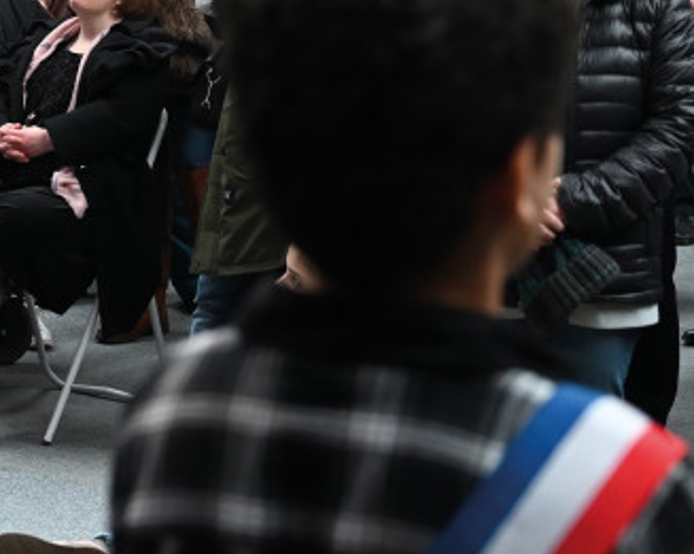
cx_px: 8
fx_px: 3017
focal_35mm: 147
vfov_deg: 10.4
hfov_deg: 13.0
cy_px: 31
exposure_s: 1/125
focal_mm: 50
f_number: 4
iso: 2000
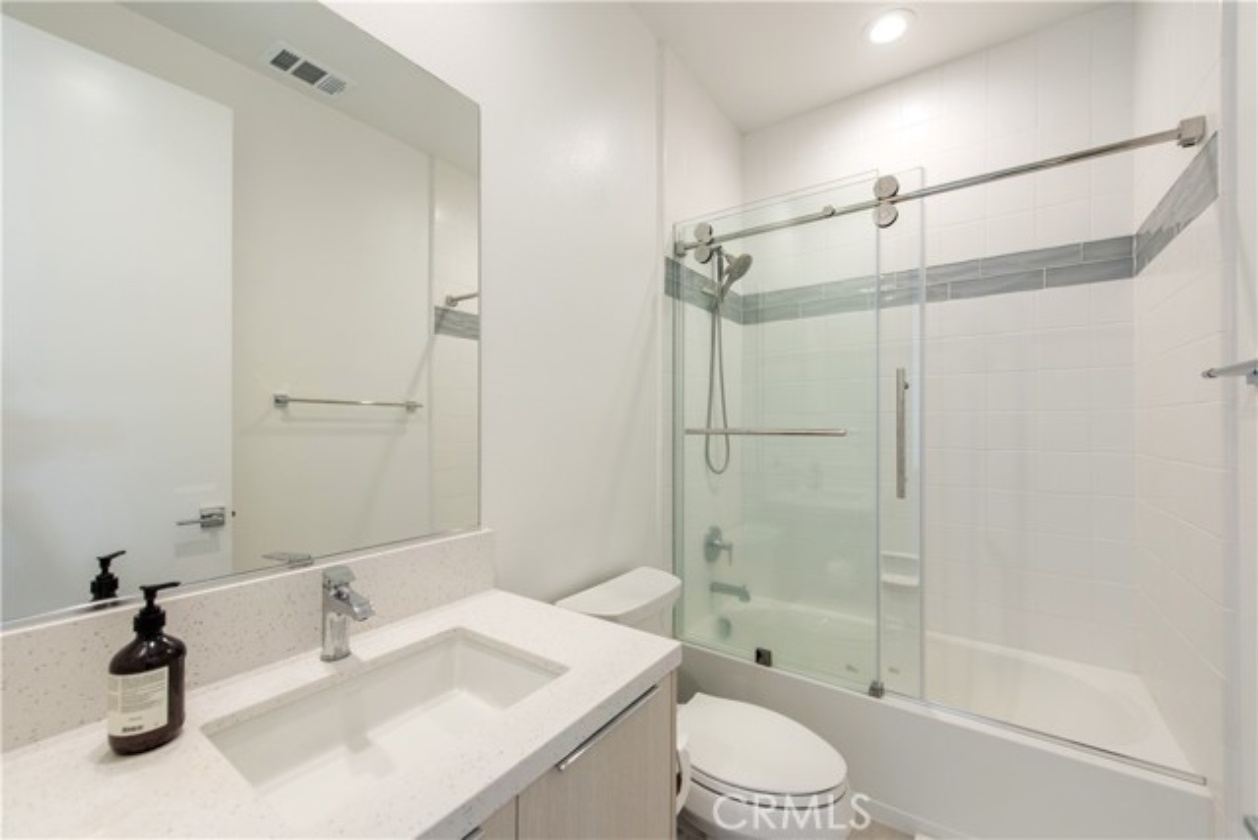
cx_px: 629
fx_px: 489
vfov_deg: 81.2
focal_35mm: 14
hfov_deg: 104.2
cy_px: 420
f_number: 4.5
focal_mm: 14
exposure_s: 1/80
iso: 400
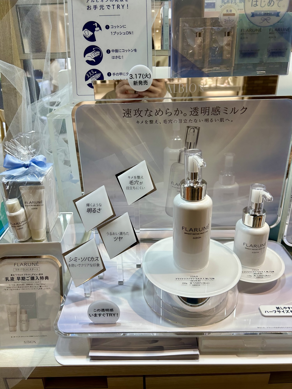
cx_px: 146
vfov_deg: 67.3
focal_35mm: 26
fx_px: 292
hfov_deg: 53.1
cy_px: 194
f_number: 1.5
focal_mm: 5.7
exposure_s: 1/163
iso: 40
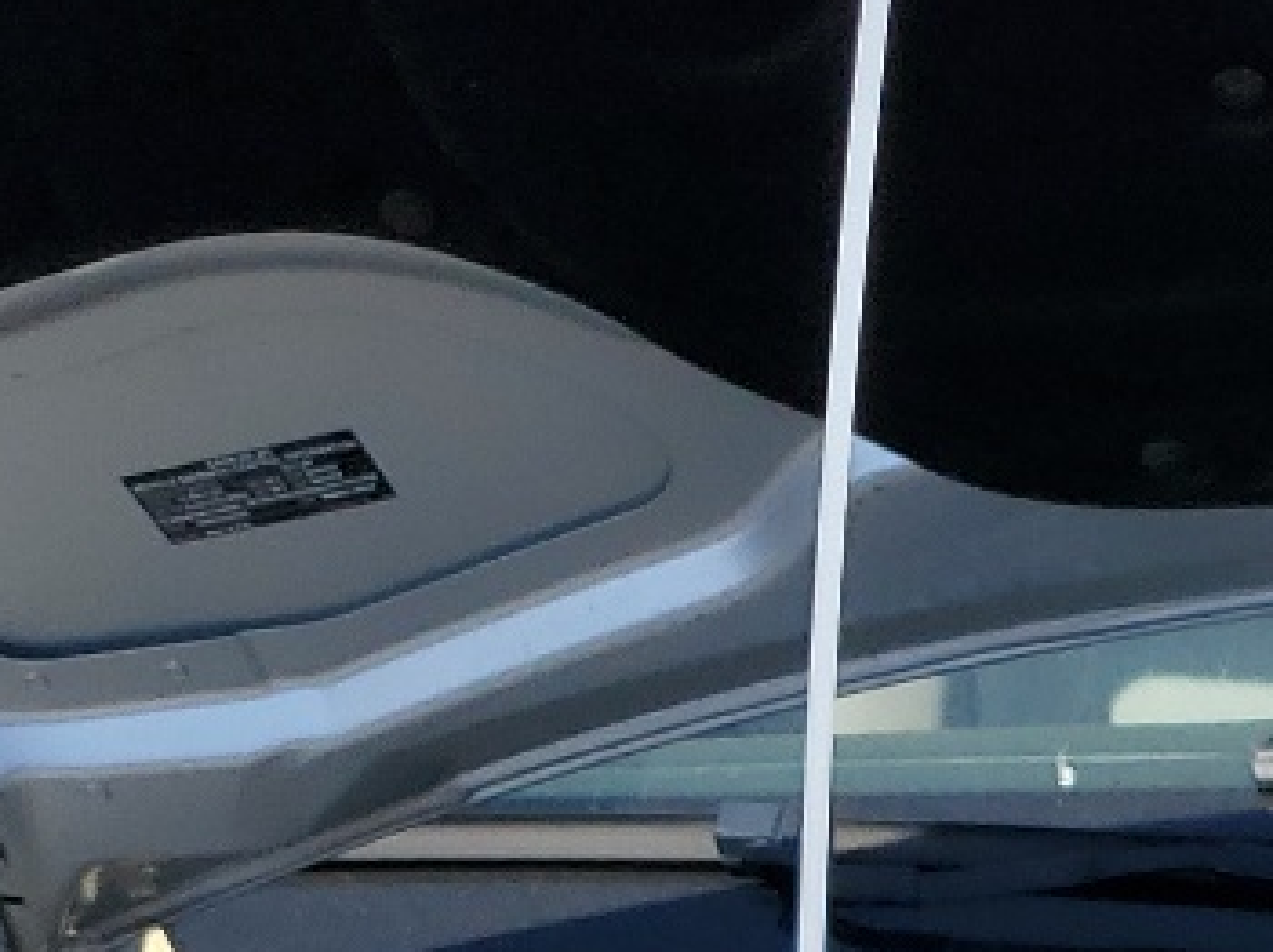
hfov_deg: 15.2
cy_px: 1973
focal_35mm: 119
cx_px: 1942
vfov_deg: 11.2
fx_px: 4373
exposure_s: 1/3333
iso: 50
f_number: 1.5
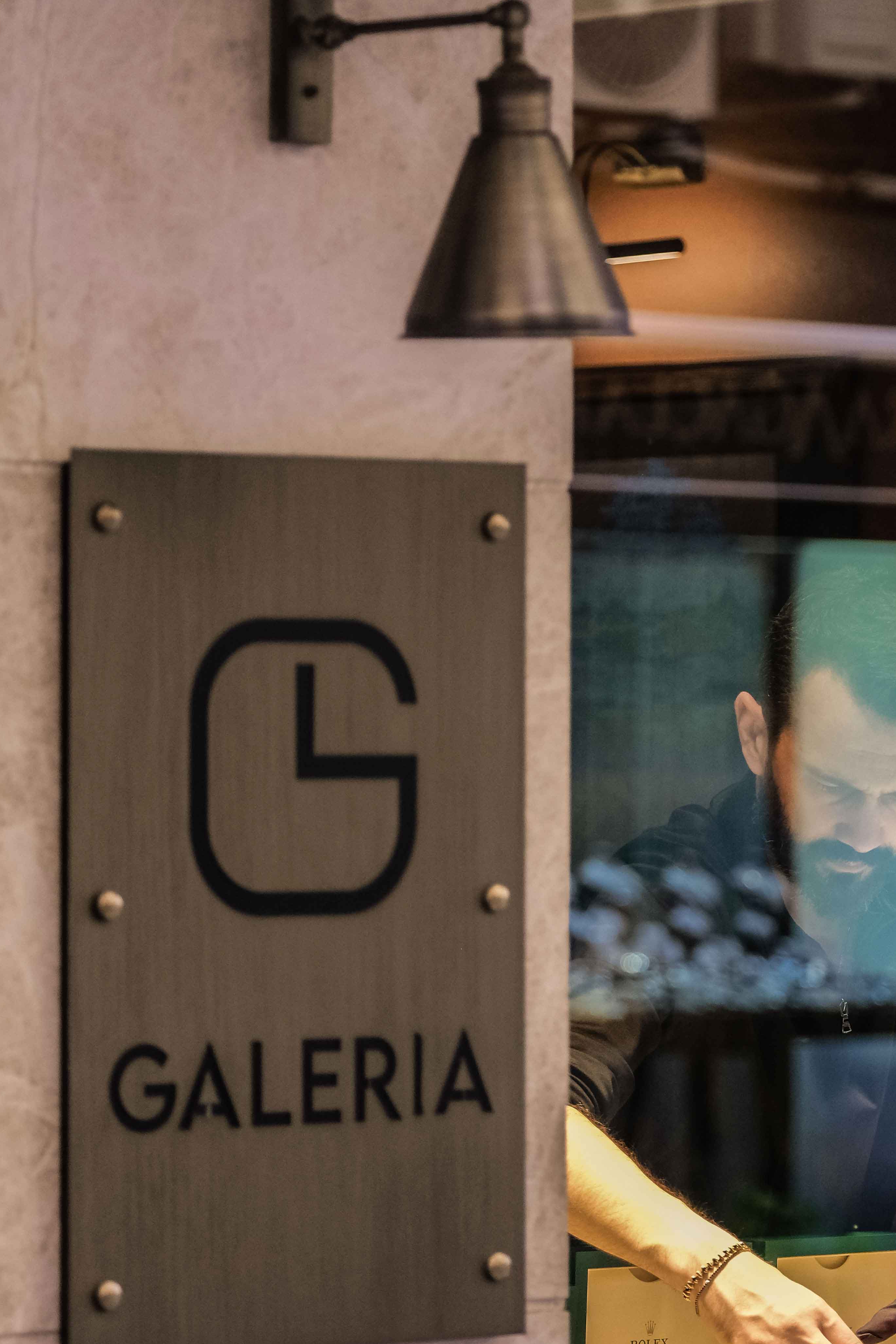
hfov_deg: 7.8
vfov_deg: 11.7
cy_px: 684
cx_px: 518
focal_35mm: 176
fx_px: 6570
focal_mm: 77.3
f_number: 2.8
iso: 1600
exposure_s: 1/640
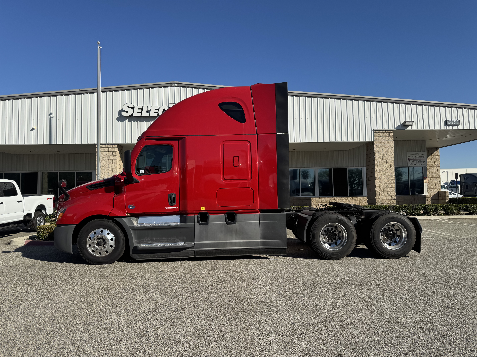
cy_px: 178
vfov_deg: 56.8
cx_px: 238
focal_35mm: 24
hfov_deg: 71.6
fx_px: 331
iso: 80
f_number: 1.78
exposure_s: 1/4608
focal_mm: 6.76
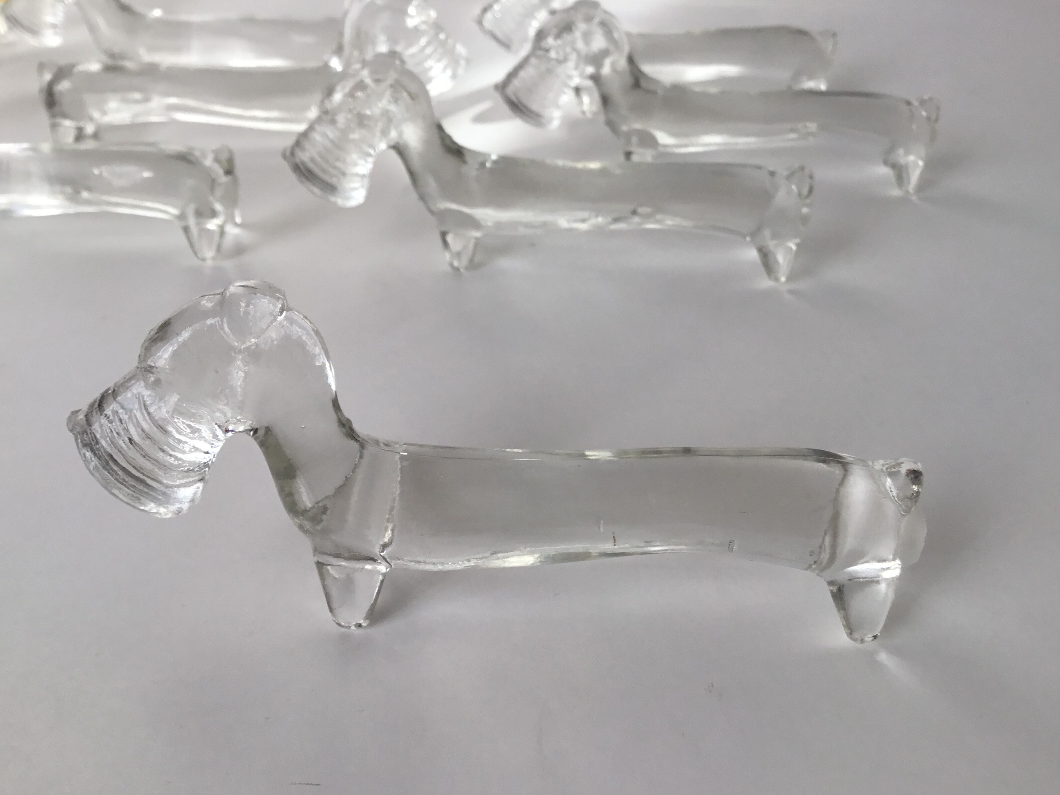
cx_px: 522
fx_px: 980
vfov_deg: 44.2
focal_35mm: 32
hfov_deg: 56.8
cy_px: 404
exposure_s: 1/106
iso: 25
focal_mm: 3.3
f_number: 2.4
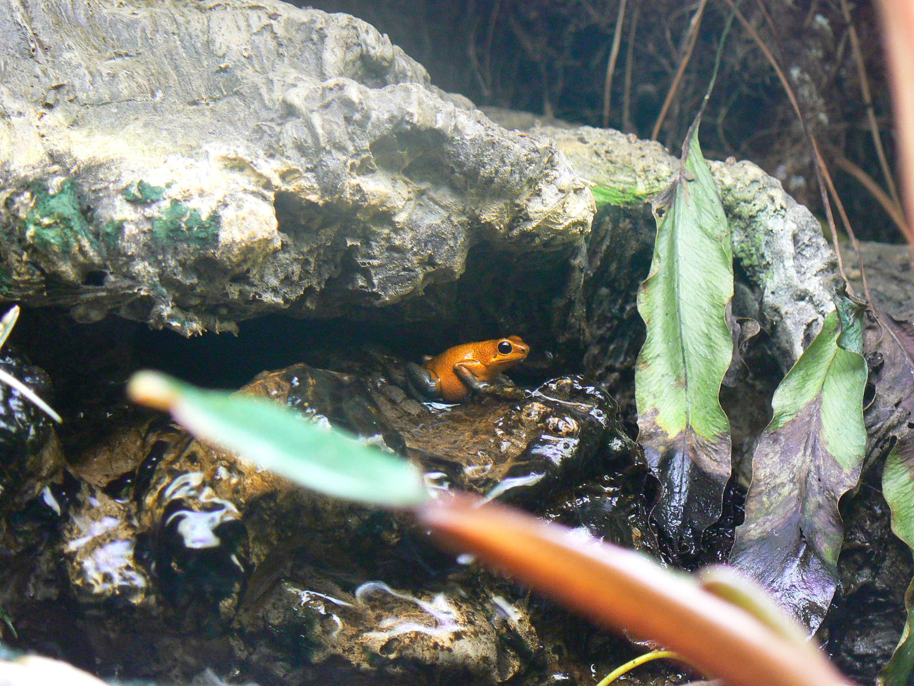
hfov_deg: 13.7
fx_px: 3802
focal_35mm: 144
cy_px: 343
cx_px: 457
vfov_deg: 10.3
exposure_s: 1/15
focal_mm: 24.1
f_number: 3.2
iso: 200
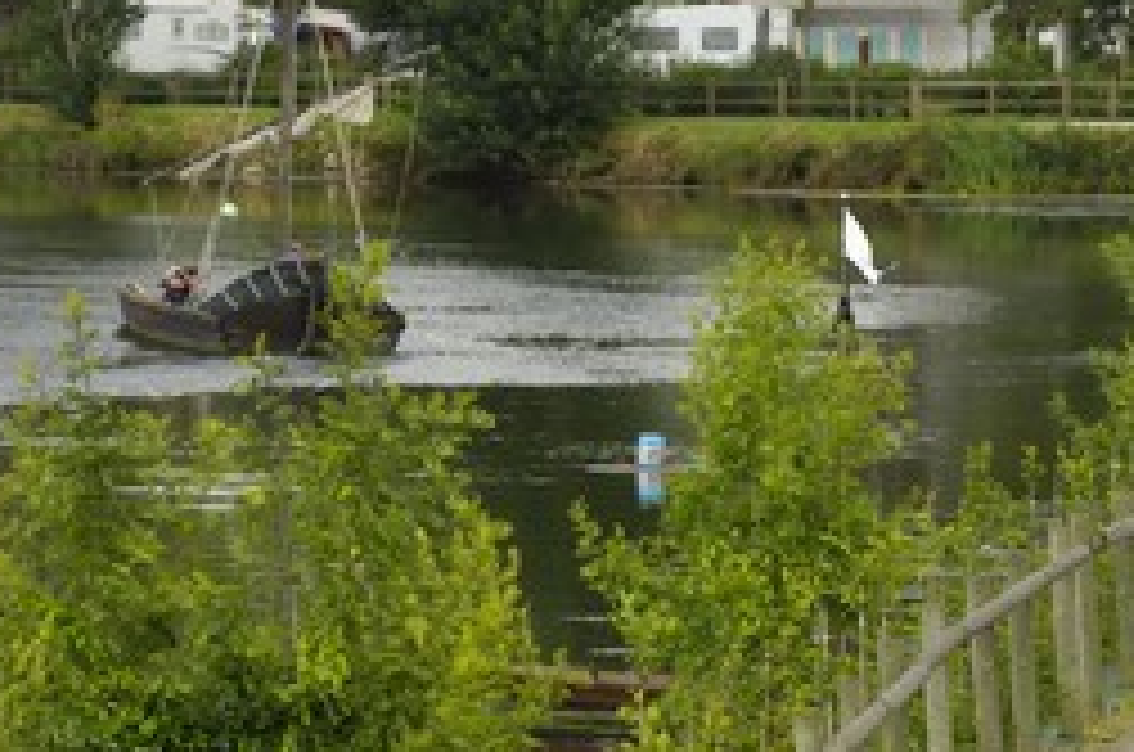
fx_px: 10653
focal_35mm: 339
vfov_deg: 4.0
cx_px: 736
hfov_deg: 6.1
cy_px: 491
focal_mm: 135
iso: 100
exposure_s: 1/160
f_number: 5
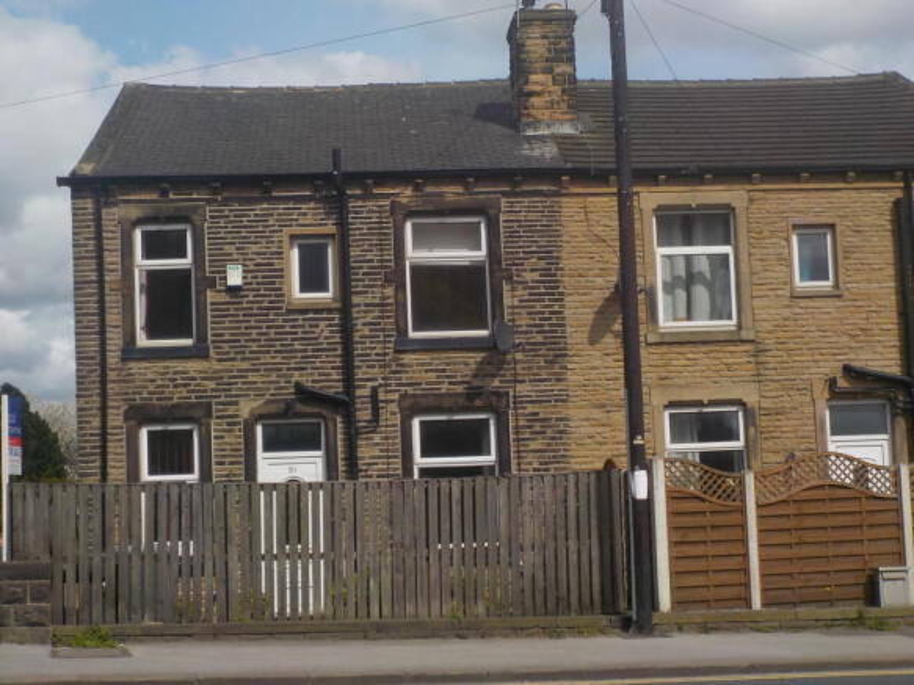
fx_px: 1531
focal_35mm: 58
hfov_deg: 33.2
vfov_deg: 25.2
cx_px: 457
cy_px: 342
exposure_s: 1/1000
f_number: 4.7
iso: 125
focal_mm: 7.9
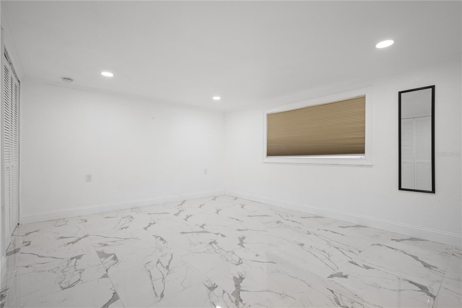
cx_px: 231
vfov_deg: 73.7
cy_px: 154
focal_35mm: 16
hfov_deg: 96.7
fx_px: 205
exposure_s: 1/25
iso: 640
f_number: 8
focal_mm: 16
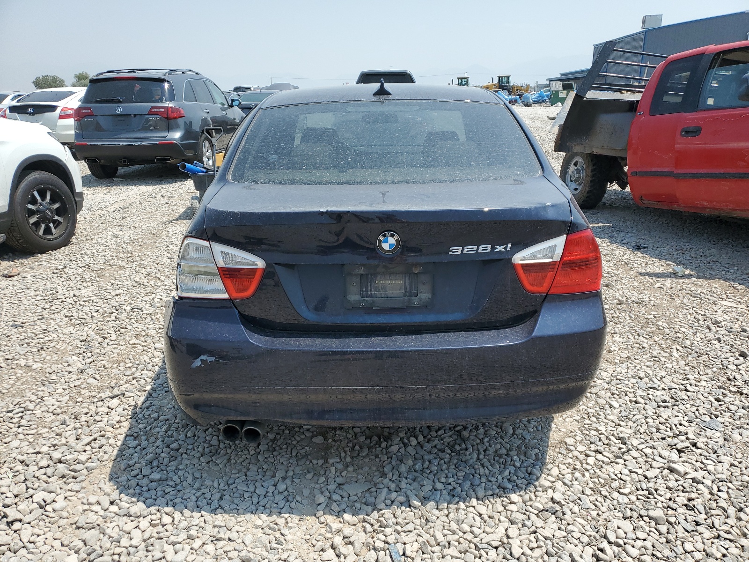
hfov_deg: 67.3
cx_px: 374
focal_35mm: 26
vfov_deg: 53.1
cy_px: 281
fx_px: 563
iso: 50
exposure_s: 1/3333
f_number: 1.5
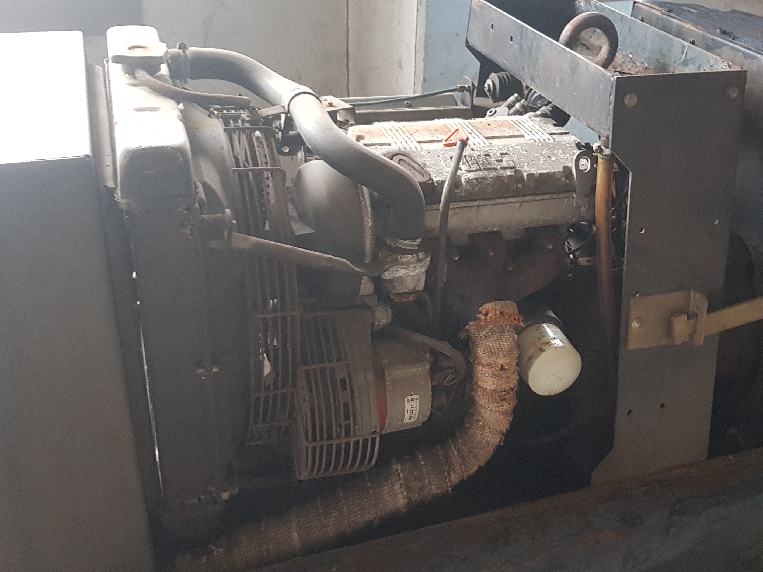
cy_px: 298
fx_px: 816
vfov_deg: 38.7
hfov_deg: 49.5
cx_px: 494
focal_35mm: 37
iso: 200
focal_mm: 4.2
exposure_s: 1/18
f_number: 1.7
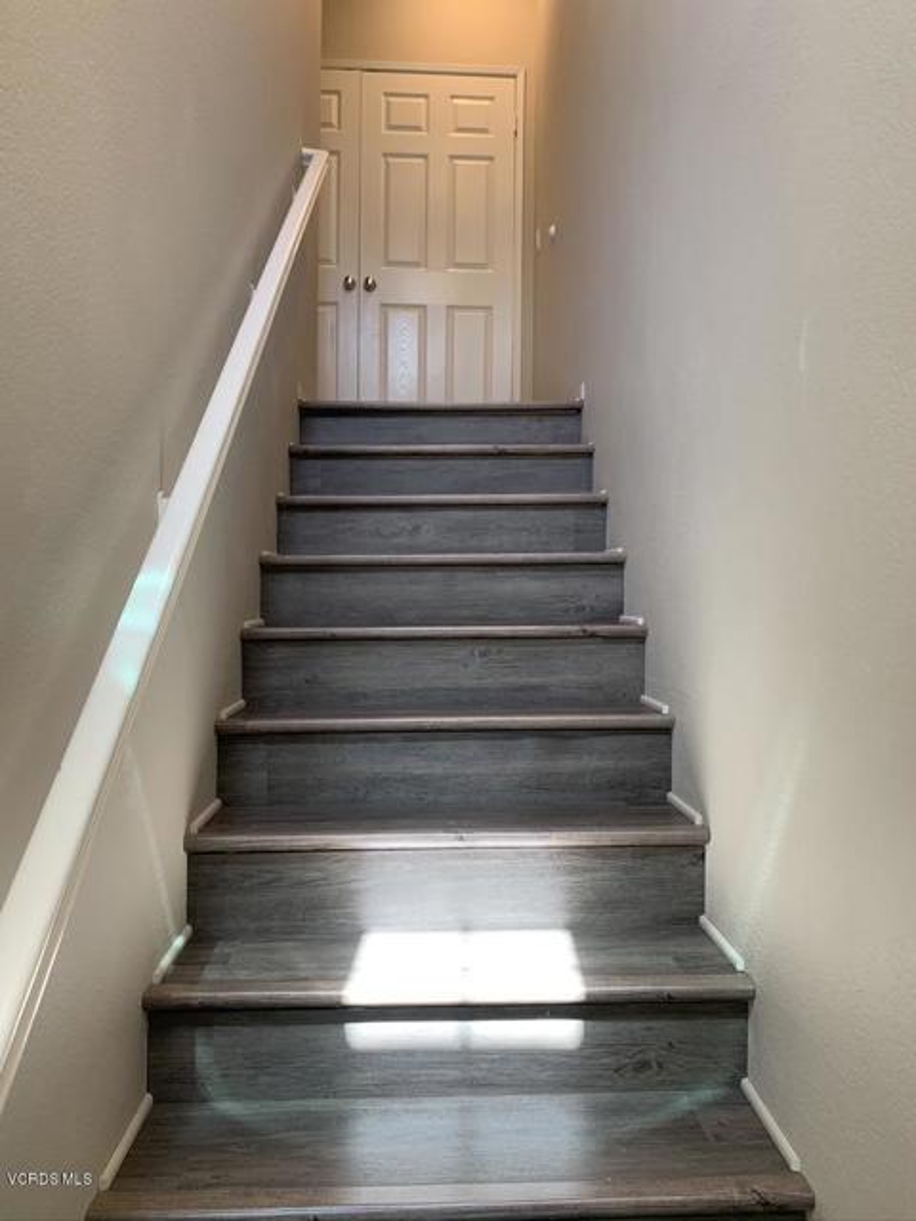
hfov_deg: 53.1
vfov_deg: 67.3
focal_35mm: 26
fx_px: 917
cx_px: 458
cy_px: 610
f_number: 1.8
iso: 64
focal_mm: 4.25
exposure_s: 1/60
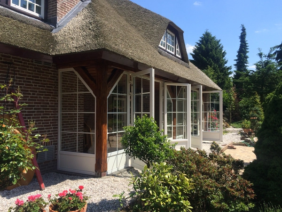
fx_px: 236
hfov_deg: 61.7
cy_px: 106
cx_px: 141
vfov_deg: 48.2
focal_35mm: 29
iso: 32
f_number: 2.2
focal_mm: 4.15
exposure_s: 1/1520
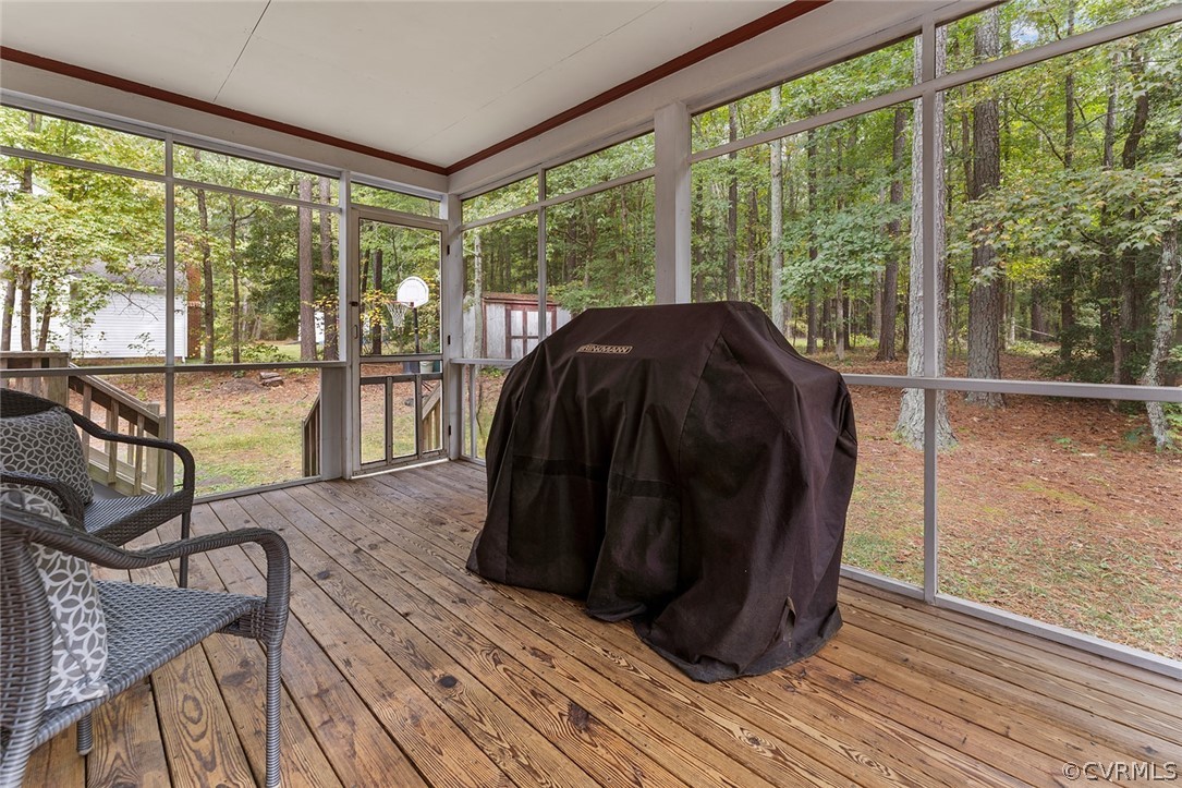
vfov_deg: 81.2
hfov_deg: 104.3
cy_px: 394
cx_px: 591
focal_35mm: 14
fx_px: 460
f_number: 8
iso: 100
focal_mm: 14
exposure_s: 1/6
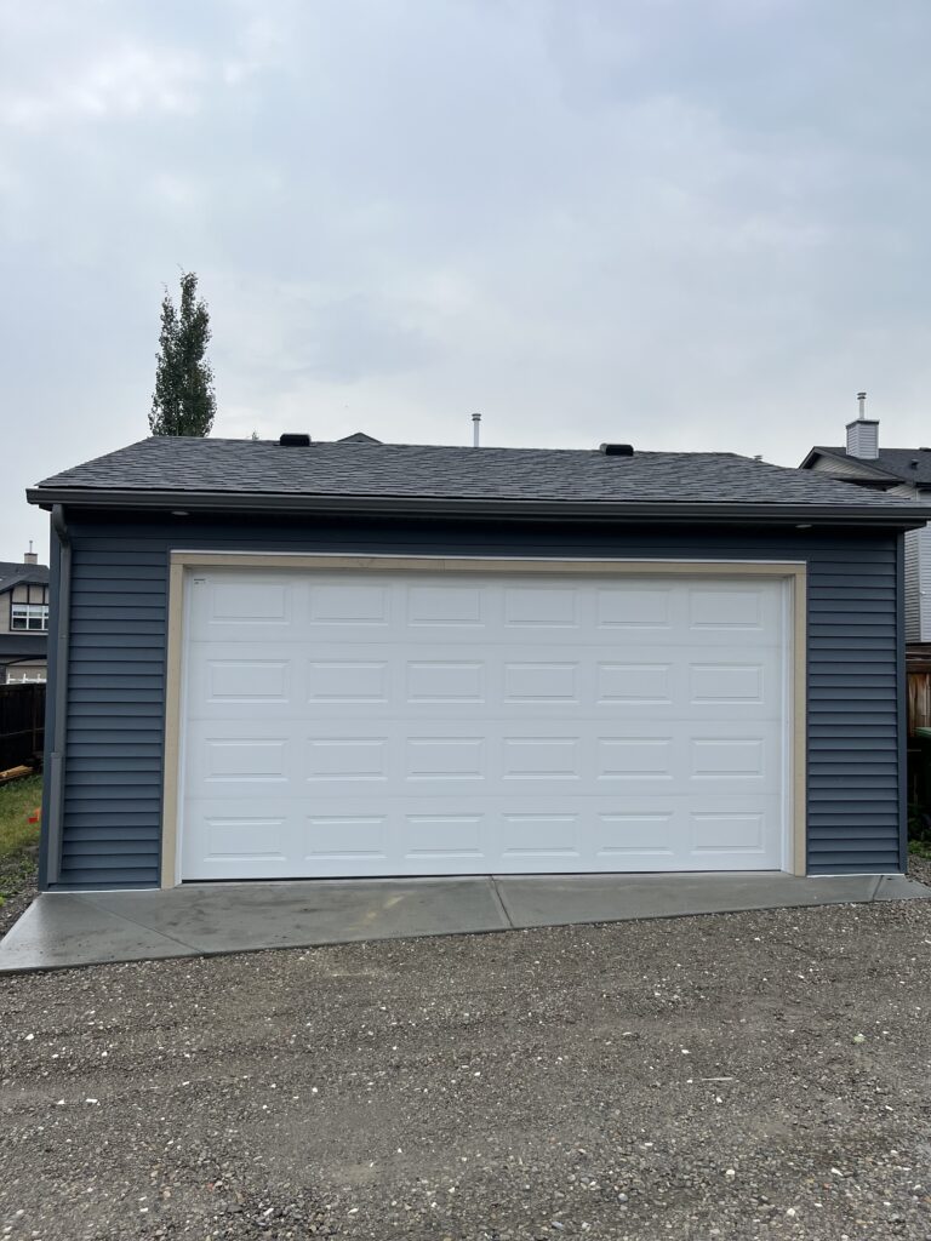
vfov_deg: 67.3
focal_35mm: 26
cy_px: 620
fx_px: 932
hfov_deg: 53.1
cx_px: 466
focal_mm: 5.1
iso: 50
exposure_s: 1/4310
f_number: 1.6
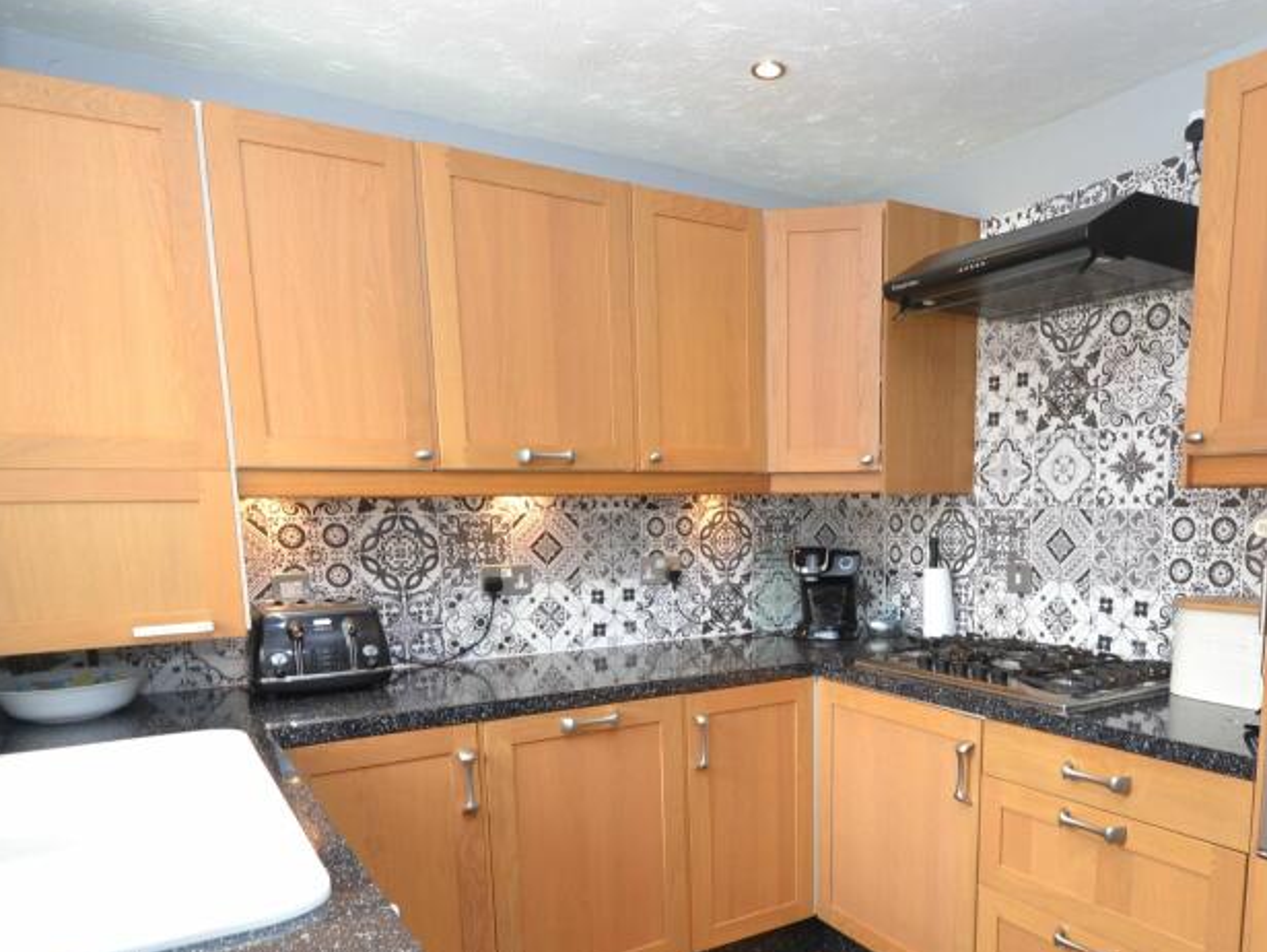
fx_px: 879
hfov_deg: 70.6
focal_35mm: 24
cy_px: 648
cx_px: 775
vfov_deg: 55.5
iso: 400
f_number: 3.5
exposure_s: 1/60
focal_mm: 10
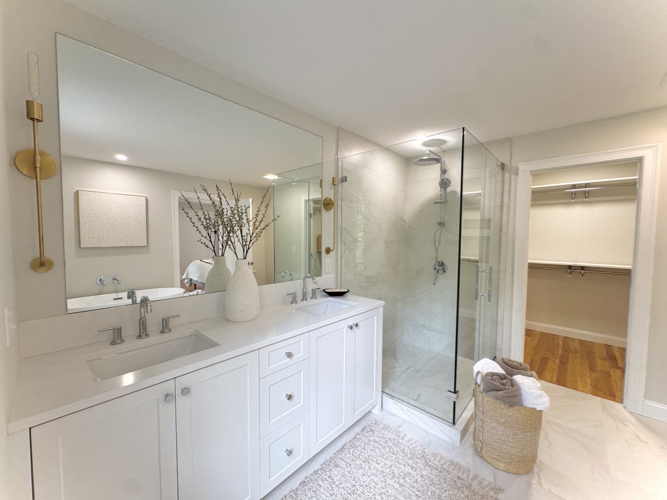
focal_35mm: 14
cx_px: 334
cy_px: 250
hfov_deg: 102.1
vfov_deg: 85.7
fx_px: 270
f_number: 2.2
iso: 160
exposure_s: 1/120
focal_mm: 2.22
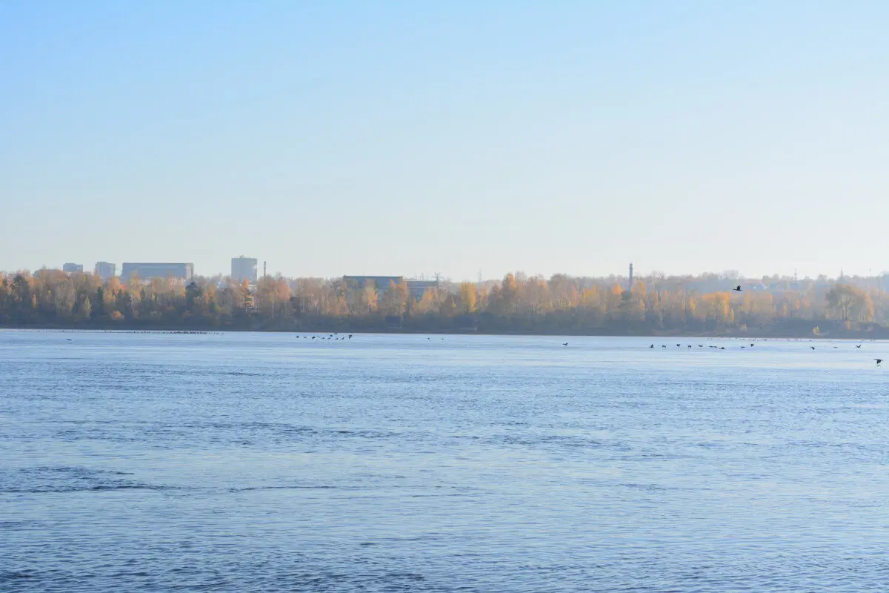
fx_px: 2037
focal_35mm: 82
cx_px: 444
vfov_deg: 16.6
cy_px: 296
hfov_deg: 24.6
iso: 200
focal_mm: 55
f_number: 11
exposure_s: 1/400
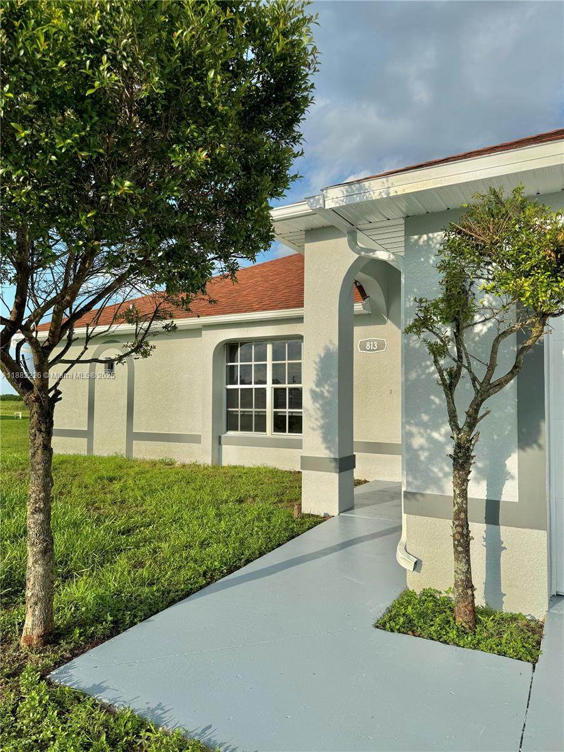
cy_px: 376
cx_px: 282
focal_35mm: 24
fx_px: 521
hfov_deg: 56.8
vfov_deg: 71.6
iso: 80
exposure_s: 1/5348
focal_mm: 6.76
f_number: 1.78
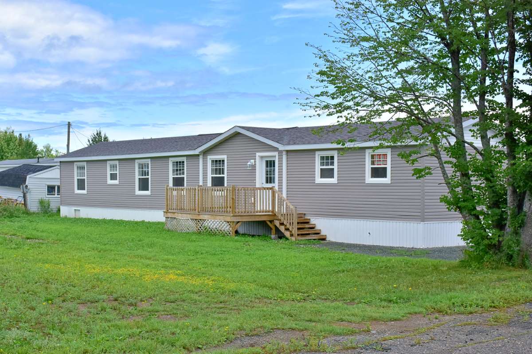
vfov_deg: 29.9
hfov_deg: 43.6
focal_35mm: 45
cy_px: 177
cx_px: 266
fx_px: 665
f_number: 7.1
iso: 320
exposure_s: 1/1250
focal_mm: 30
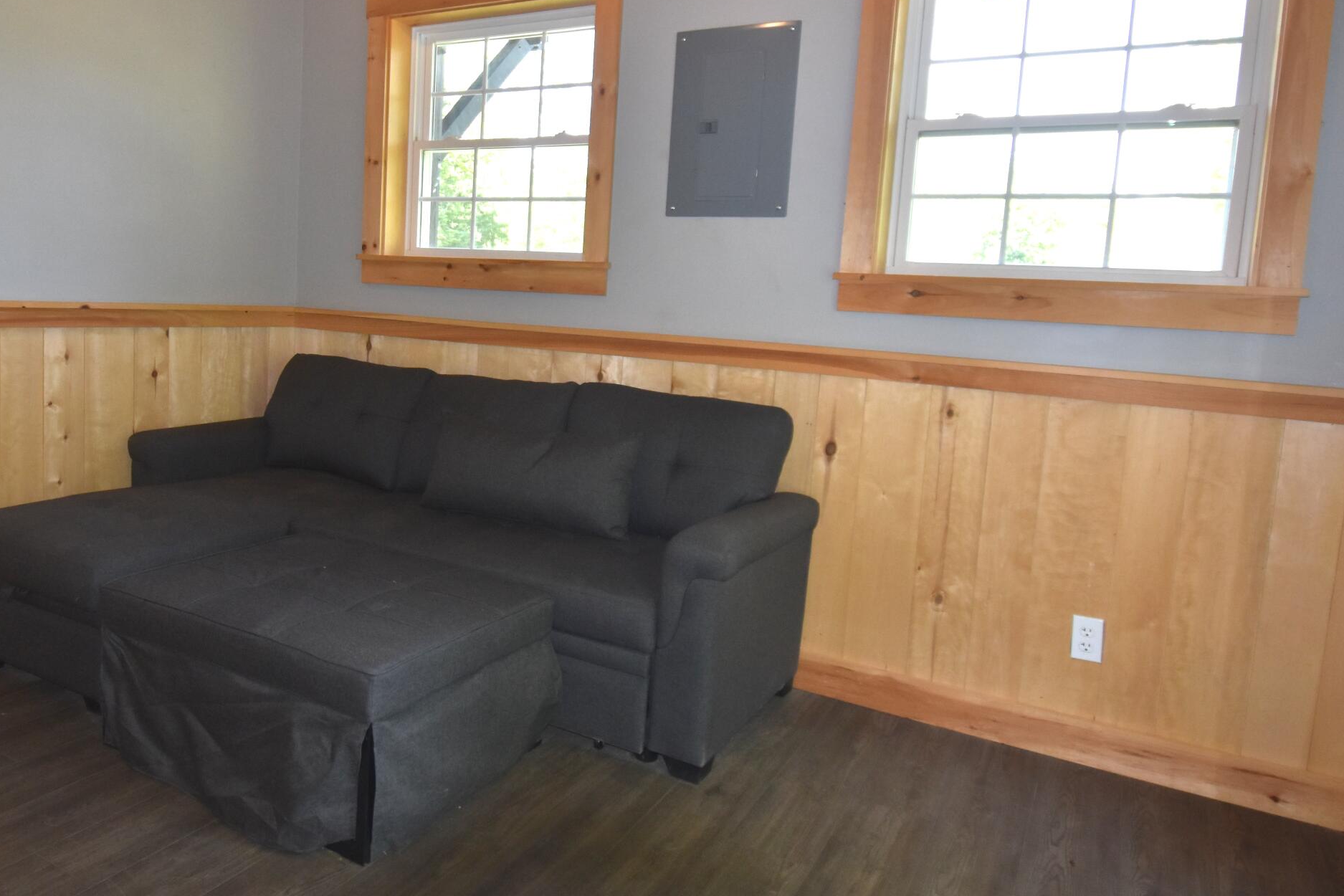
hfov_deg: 73.1
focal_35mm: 24
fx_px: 896
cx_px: 554
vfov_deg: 53.0
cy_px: 397
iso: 800
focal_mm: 10
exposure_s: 1/100
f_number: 5
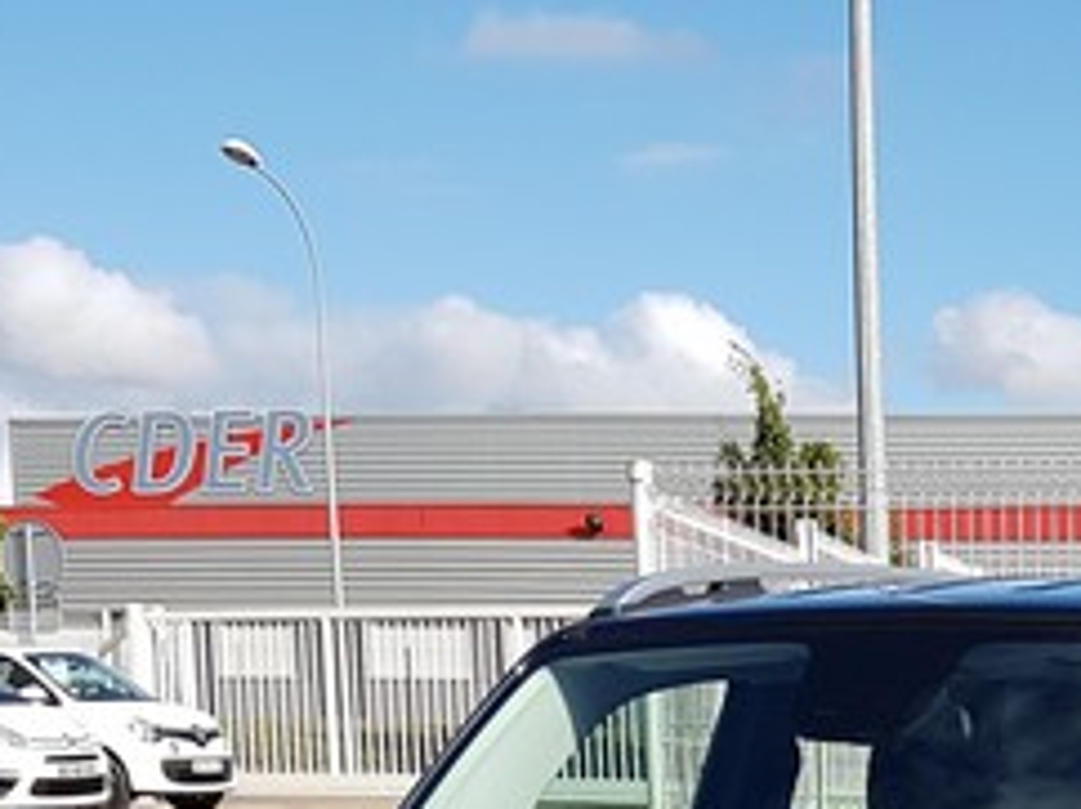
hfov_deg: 21.5
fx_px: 2683
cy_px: 1198
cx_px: 1219
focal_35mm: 86
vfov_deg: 15.8
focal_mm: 4.2
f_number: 1.7
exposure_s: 1/1560
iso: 40
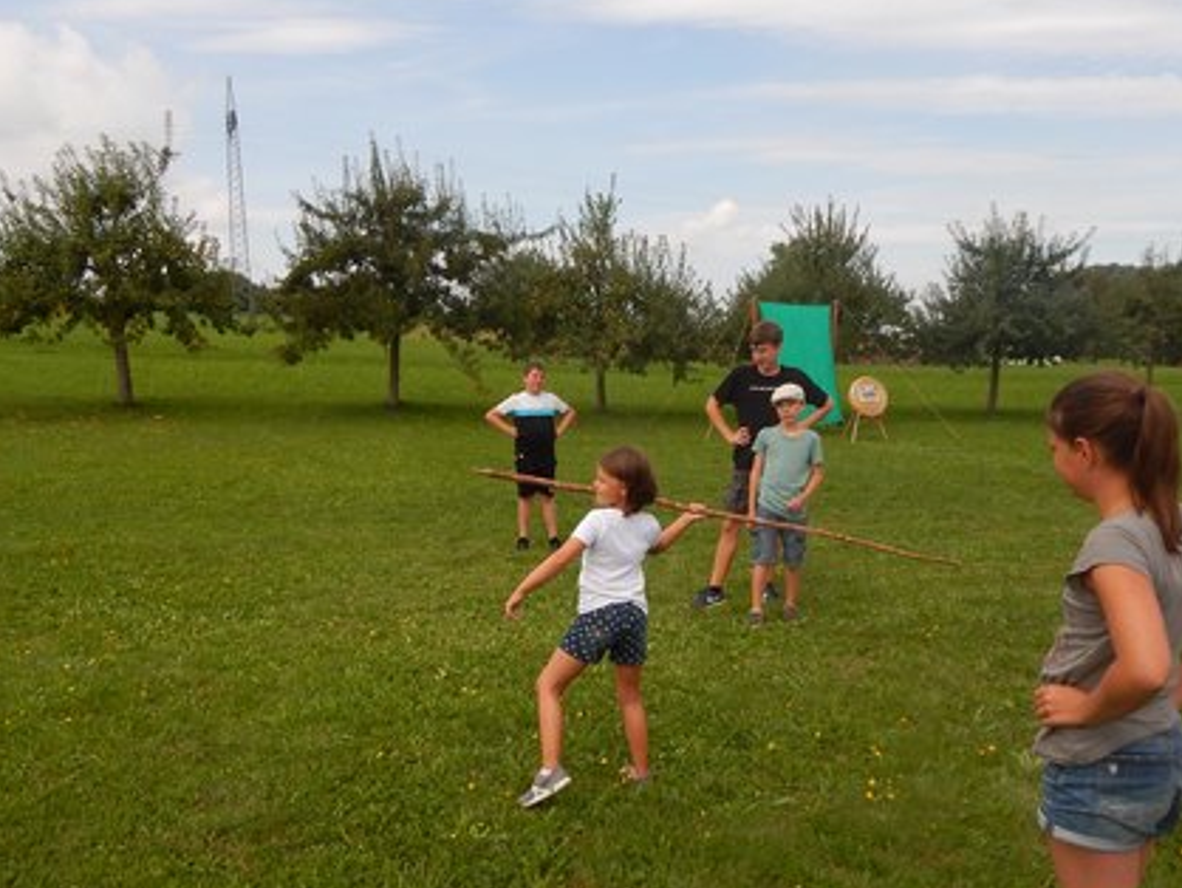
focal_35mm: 33
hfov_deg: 55.3
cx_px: 591
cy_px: 577
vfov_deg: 42.5
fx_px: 1127
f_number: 3
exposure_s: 1/1000
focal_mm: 4
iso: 125
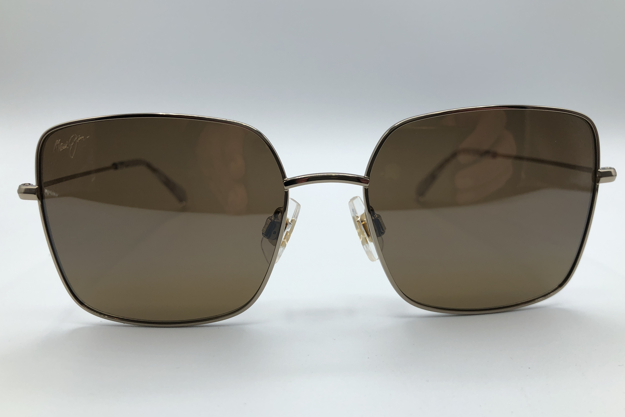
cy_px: 216
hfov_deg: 61.9
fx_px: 521
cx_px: 312
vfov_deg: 43.6
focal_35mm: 30
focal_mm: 4
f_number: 1.8
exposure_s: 1/510
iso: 25
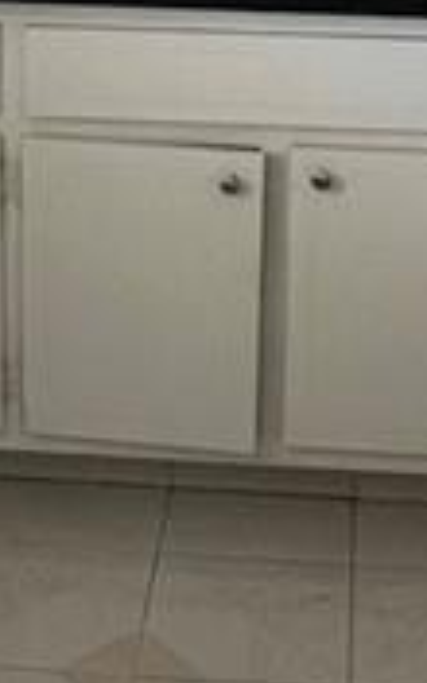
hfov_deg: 13.9
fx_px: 1750
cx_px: 214
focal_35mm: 94
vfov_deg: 21.0
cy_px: -70
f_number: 1.8
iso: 200
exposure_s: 1/99
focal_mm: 1.57
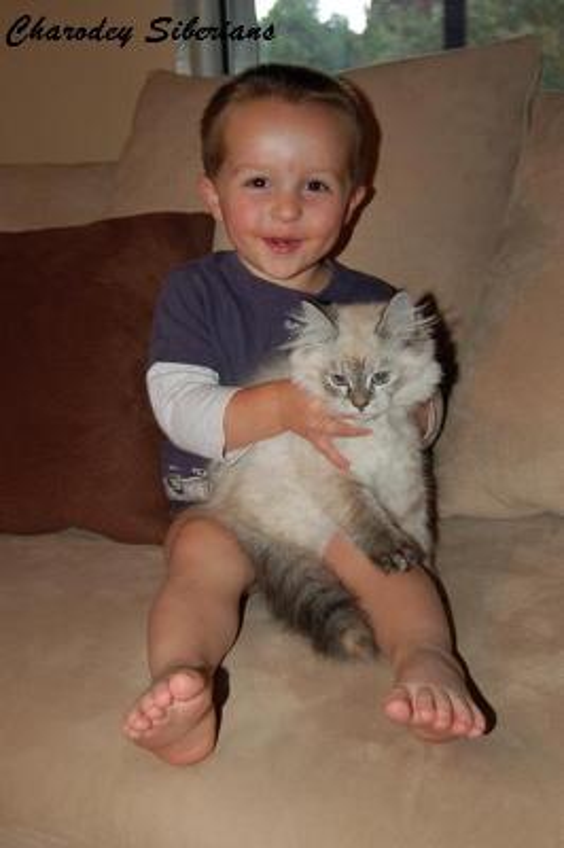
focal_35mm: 45
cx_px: 282
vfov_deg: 43.6
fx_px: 1059
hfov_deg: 29.8
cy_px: 424
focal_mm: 30
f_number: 4.2
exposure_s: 1/60
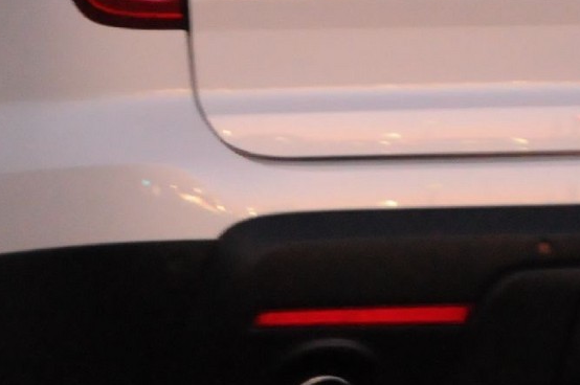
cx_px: 344
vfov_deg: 1.5
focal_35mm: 913
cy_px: 70
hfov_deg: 2.3
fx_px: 14696
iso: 2500
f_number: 5
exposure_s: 1/10
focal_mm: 135
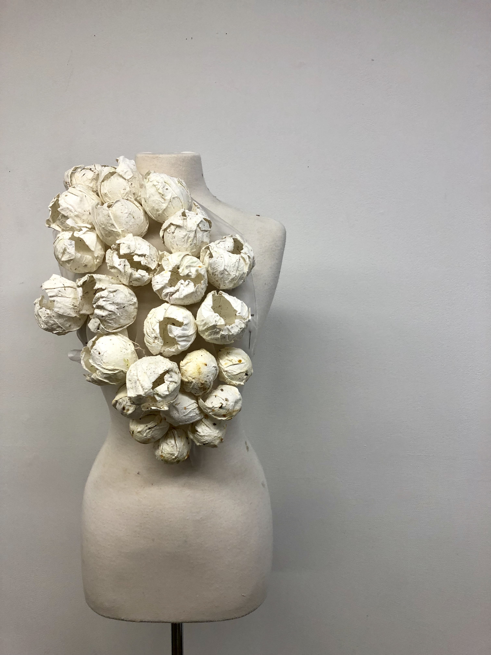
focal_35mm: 28
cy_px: 328
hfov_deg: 49.7
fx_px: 530
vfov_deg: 63.4
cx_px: 246
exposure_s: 1/40
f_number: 1.8
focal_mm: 3.99
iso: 20
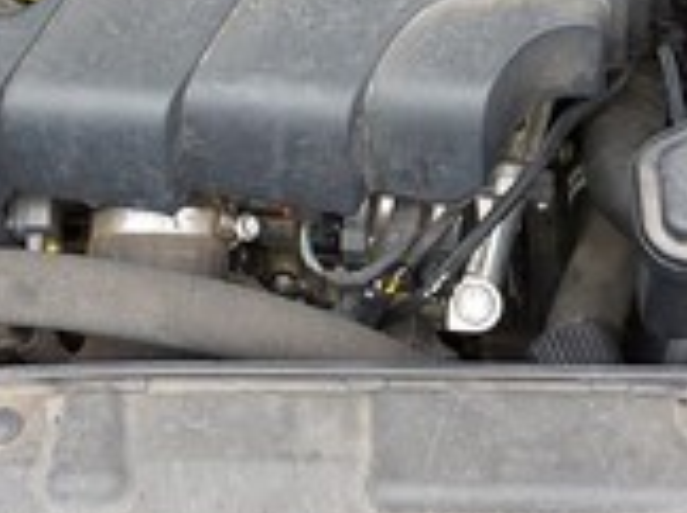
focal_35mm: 89
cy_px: -98
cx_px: 271
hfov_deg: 22.0
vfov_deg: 15.9
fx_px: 1764
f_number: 1.8
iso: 160
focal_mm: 5.23
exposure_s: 1/50
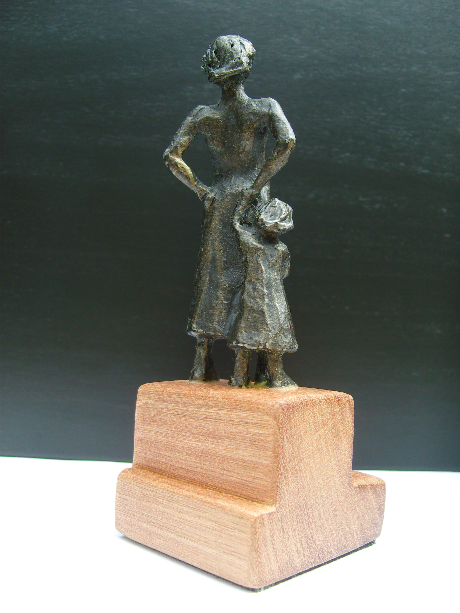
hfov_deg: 41.8
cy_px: 306
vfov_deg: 54.0
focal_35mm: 34
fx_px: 602
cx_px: 230
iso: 100
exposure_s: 1/125
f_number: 2.8
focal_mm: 7.3
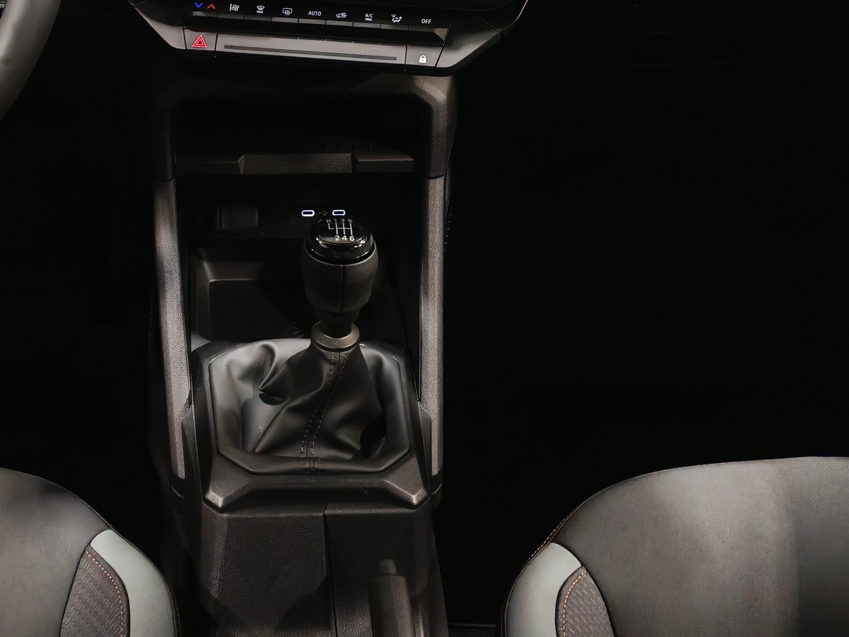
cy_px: 135
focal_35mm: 58
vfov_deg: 24.9
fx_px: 1423
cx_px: 251
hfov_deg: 32.8
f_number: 1.9
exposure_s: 1/50
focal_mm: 6.12
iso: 1600
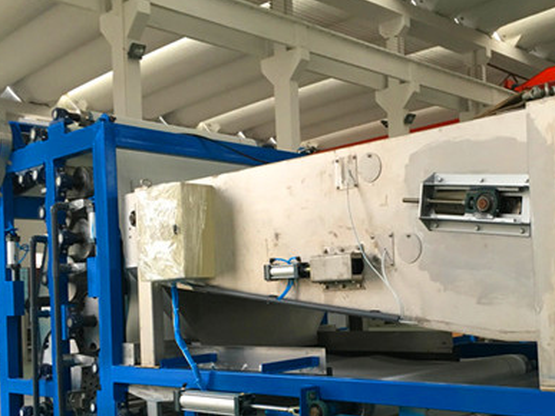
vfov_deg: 32.0
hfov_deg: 41.5
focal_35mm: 45
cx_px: 376
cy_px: 271
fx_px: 721
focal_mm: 4.15
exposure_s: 1/33
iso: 125
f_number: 2.2
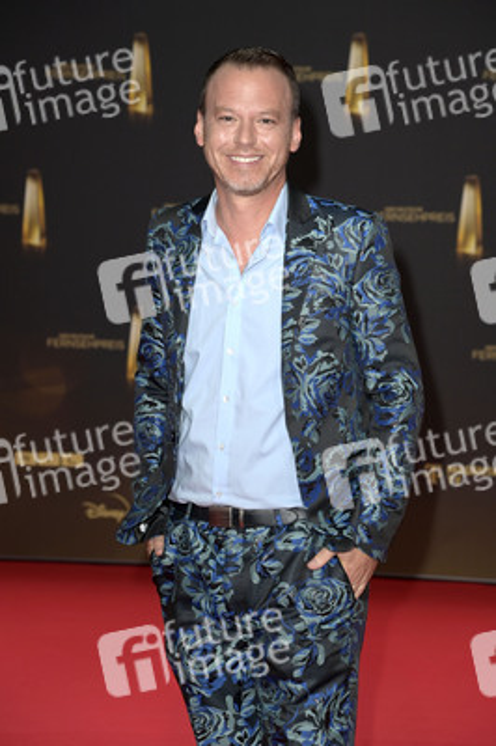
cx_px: 248
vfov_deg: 22.2
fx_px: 1904
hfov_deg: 14.8
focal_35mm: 92
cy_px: 373
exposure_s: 1/250
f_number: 5
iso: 1000
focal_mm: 92
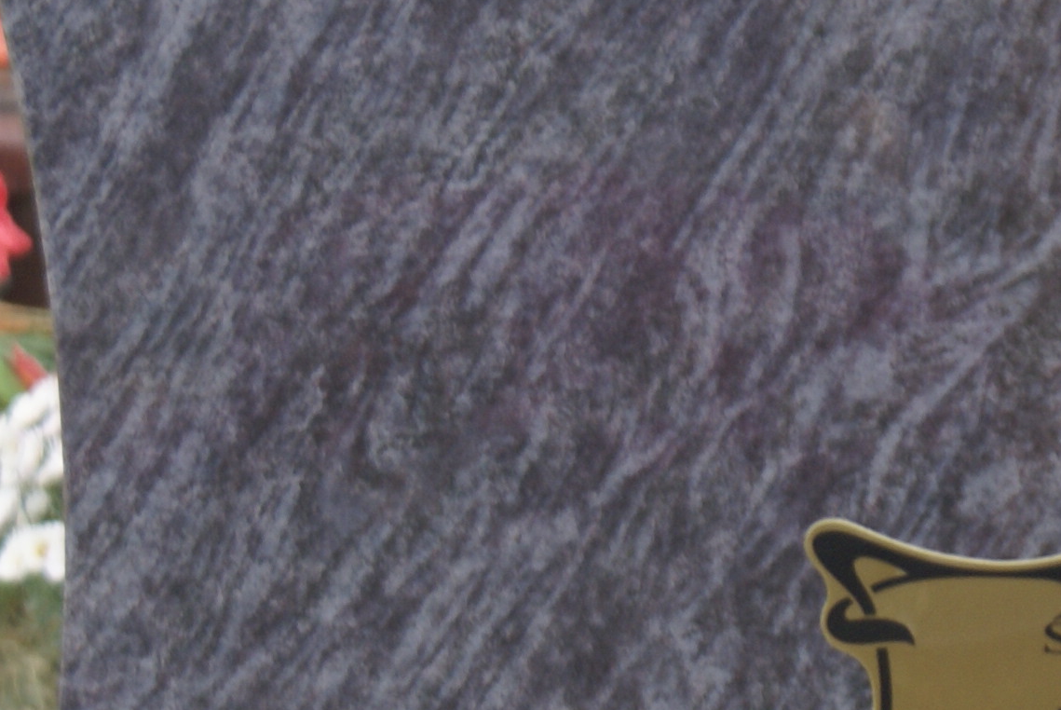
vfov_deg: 3.9
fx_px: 10532
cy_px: 565
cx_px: 1282
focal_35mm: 357
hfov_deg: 5.7
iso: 125
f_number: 5.6
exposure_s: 1/125
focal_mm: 70
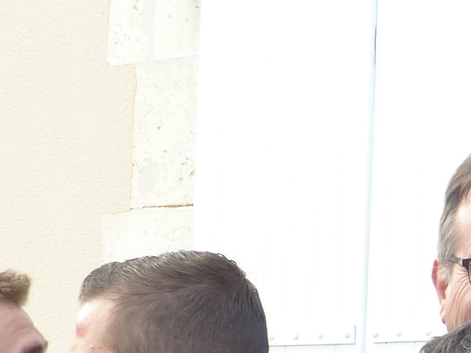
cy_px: 546
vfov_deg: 5.5
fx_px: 3604
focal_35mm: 265
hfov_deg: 7.4
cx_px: 652
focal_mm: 11.9
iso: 100
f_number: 4
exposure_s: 1/200
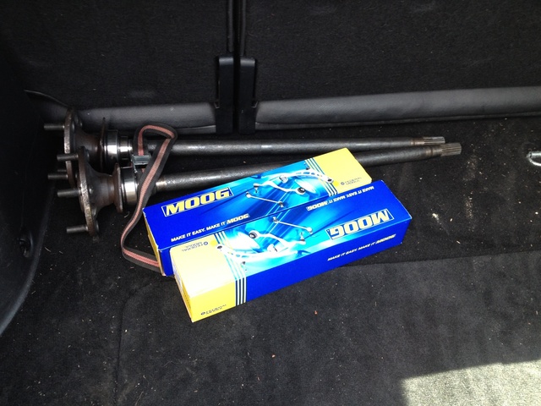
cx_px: 270
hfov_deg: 52.6
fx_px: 547
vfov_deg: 40.7
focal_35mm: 35
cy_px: 203
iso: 64
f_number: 2.4
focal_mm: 4.28
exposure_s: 1/60
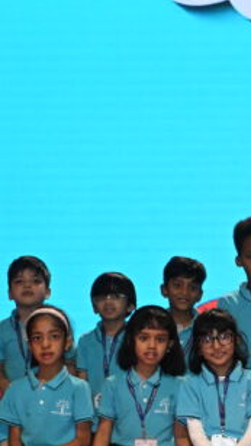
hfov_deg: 8.4
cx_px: 441
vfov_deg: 15.4
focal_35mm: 139
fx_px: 1642
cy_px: 353
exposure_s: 1/160
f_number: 7.1
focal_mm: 26.5
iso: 3200
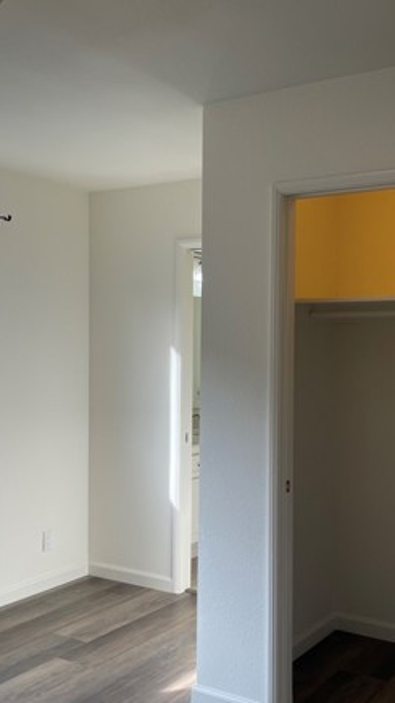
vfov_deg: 50.5
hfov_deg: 29.7
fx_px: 745
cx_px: 202
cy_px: 348
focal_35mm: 40
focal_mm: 5.1
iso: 32
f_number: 1.6
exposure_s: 1/276
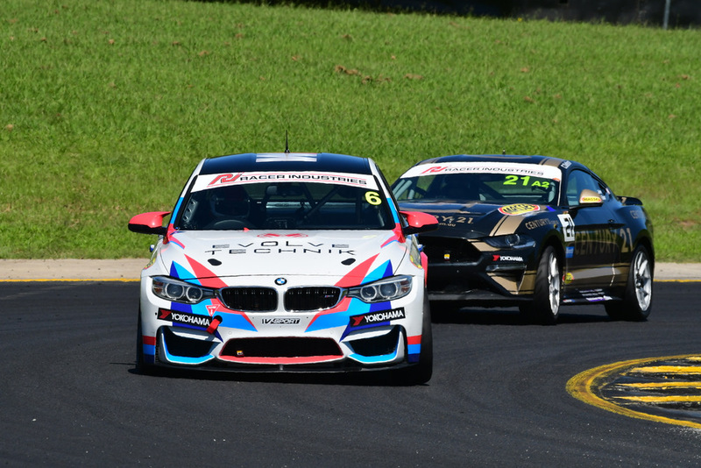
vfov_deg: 2.9
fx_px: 9350
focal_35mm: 480
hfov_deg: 4.3
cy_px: 234
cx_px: 350
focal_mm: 320
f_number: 11
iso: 320
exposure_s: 1/640
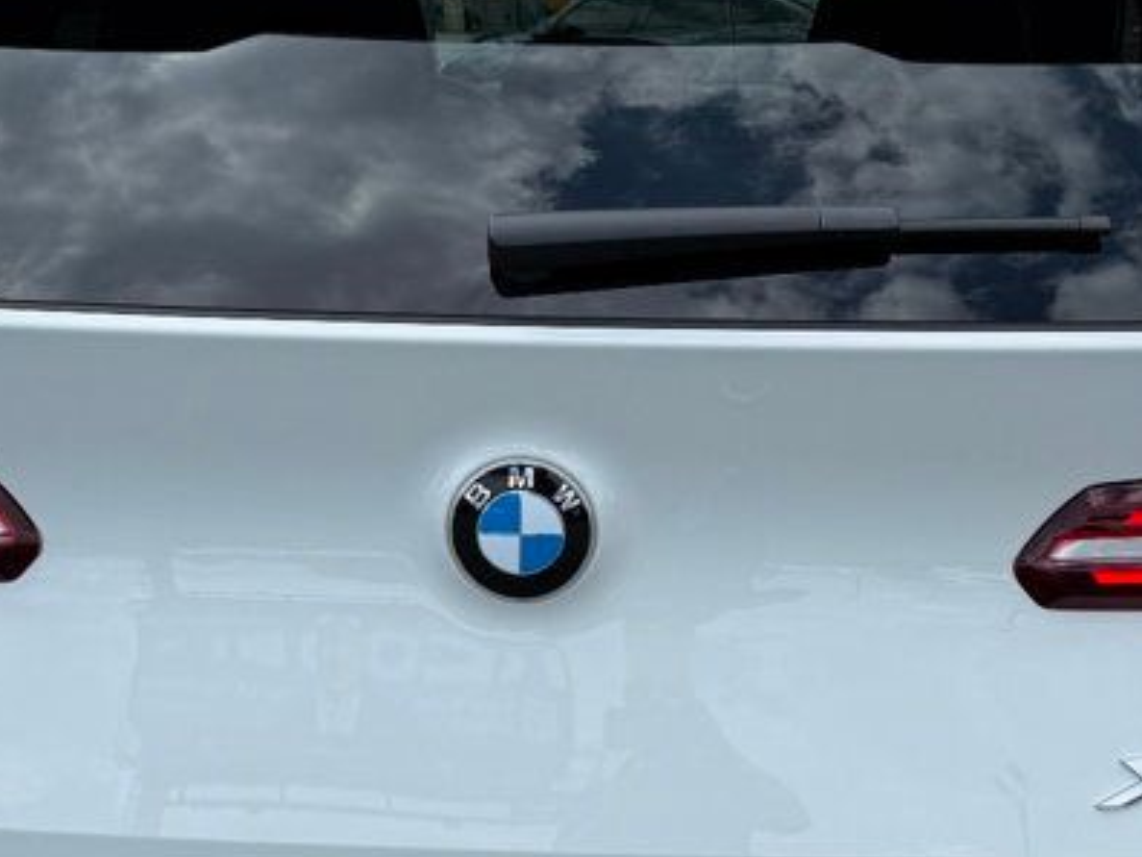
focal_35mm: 62
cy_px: 606
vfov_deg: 23.5
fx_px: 2045
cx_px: 580
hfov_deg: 31.2
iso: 80
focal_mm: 6.76
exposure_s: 1/4405
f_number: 1.78
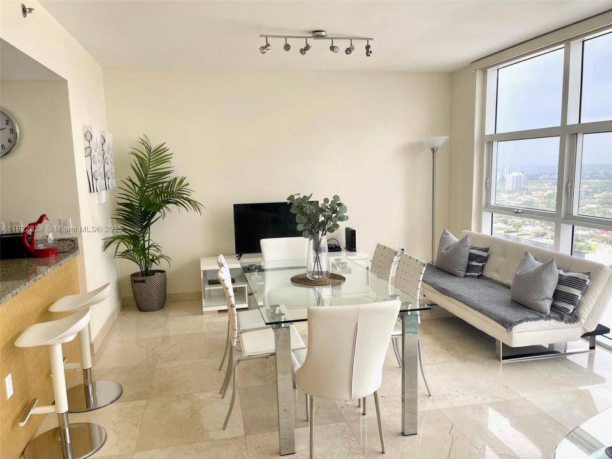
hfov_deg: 67.3
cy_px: 230
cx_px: 306
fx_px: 460
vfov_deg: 53.1
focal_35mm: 26
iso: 32
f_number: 1.6
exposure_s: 1/358
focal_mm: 5.1
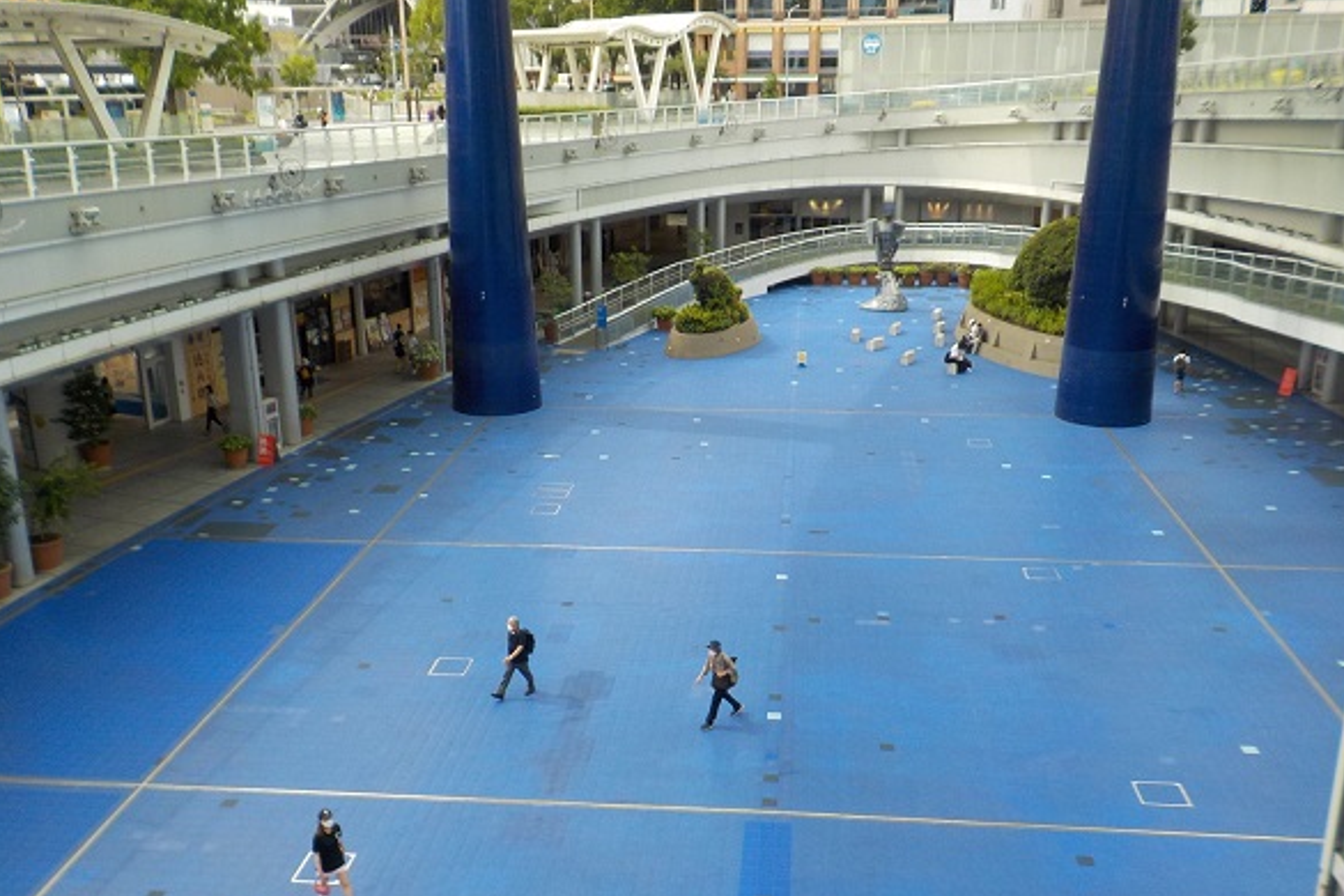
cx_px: 680
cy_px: 494
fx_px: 1195
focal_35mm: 32
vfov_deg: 41.1
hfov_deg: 58.7
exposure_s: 1/400
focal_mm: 4.1
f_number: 3.3
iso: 125
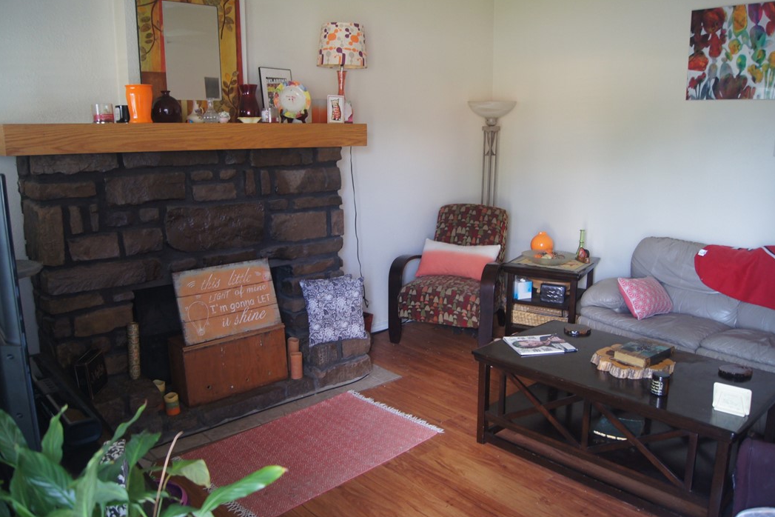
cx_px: 386
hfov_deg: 65.5
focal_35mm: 28
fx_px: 603
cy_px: 258
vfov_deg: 46.4
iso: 500
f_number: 3.5
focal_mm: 18
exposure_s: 1/30
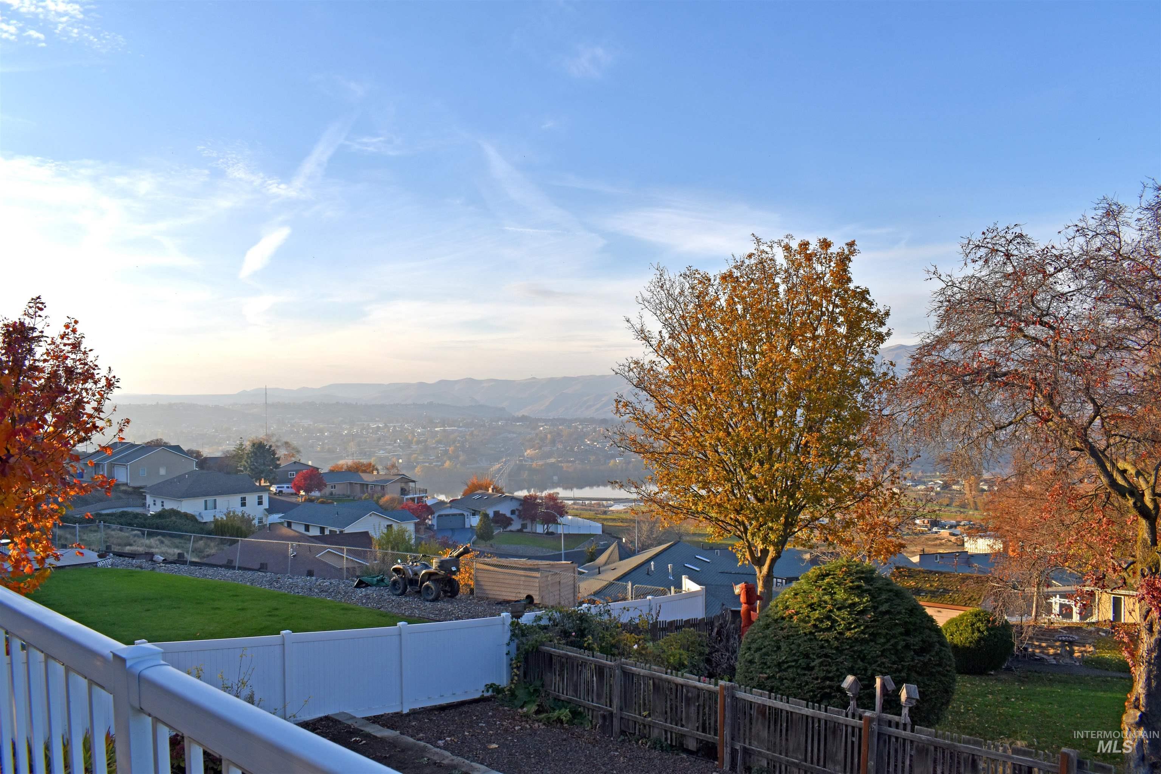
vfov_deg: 47.9
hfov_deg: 67.4
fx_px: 871
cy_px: 387
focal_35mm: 27
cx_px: 580
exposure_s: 1/320
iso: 200
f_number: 9
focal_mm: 18
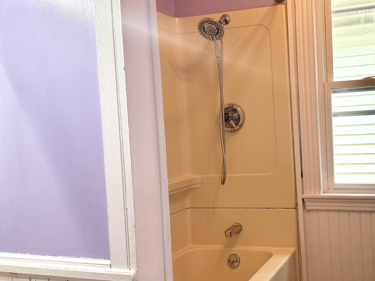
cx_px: 274
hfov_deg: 45.4
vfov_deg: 36.0
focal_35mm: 40
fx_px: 433
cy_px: 140
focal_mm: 6.76
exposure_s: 1/120
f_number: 1.78
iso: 125
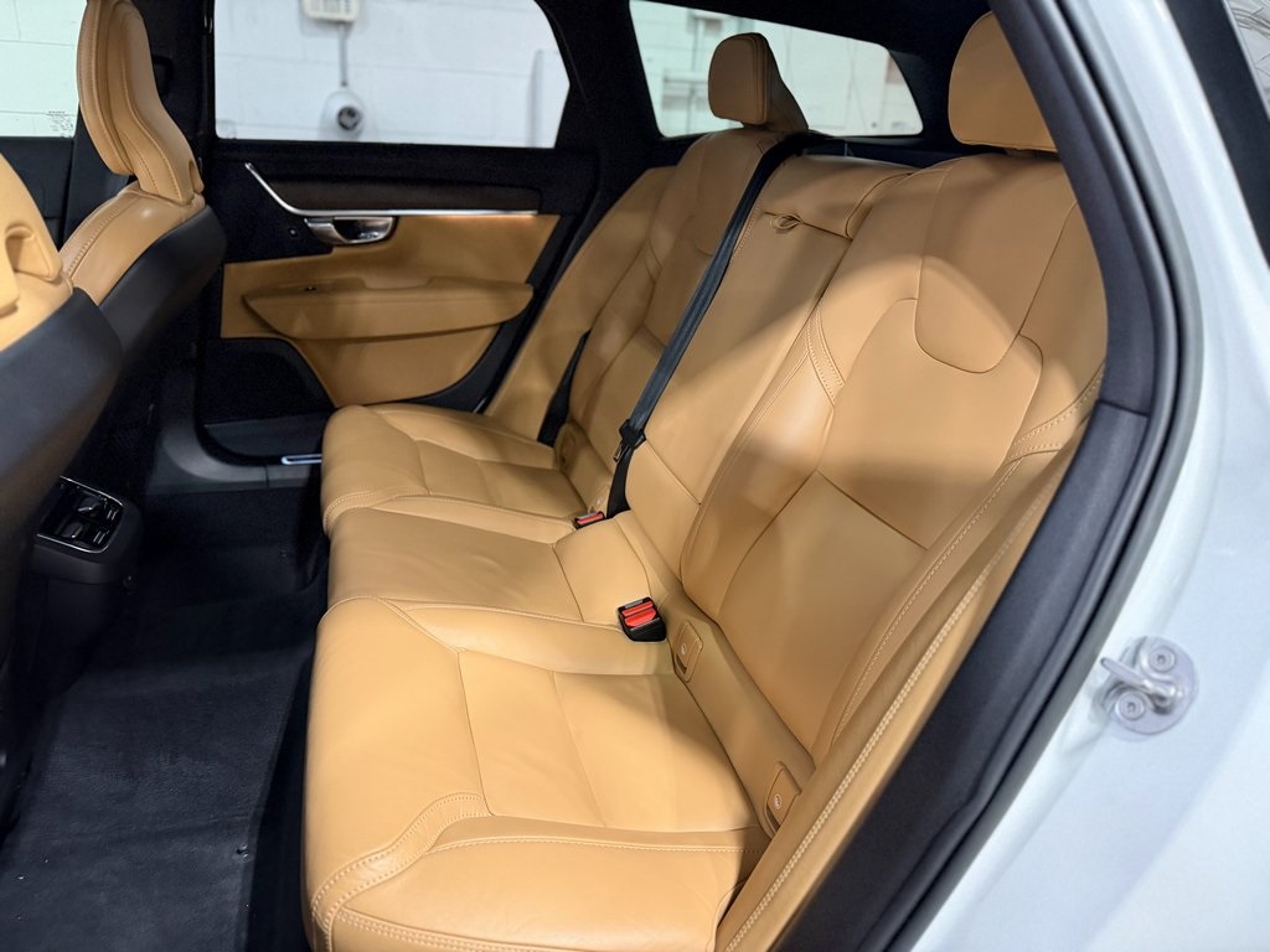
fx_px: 881
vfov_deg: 56.8
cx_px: 635
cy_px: 476
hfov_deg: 71.6
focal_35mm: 24
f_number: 1.78
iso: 800
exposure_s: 1/51
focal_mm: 6.76
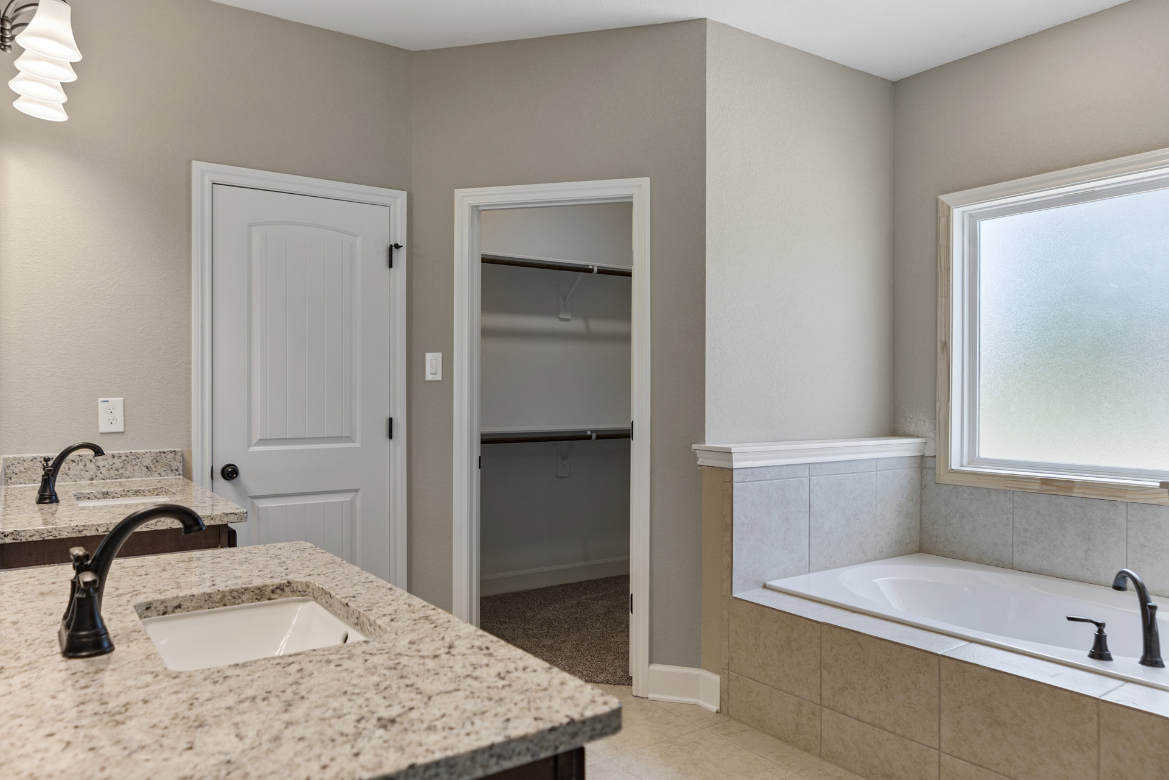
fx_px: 779
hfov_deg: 73.7
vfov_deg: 53.1
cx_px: 584
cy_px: 390
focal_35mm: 24
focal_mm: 16
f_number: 2.8
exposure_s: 1/30
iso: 100
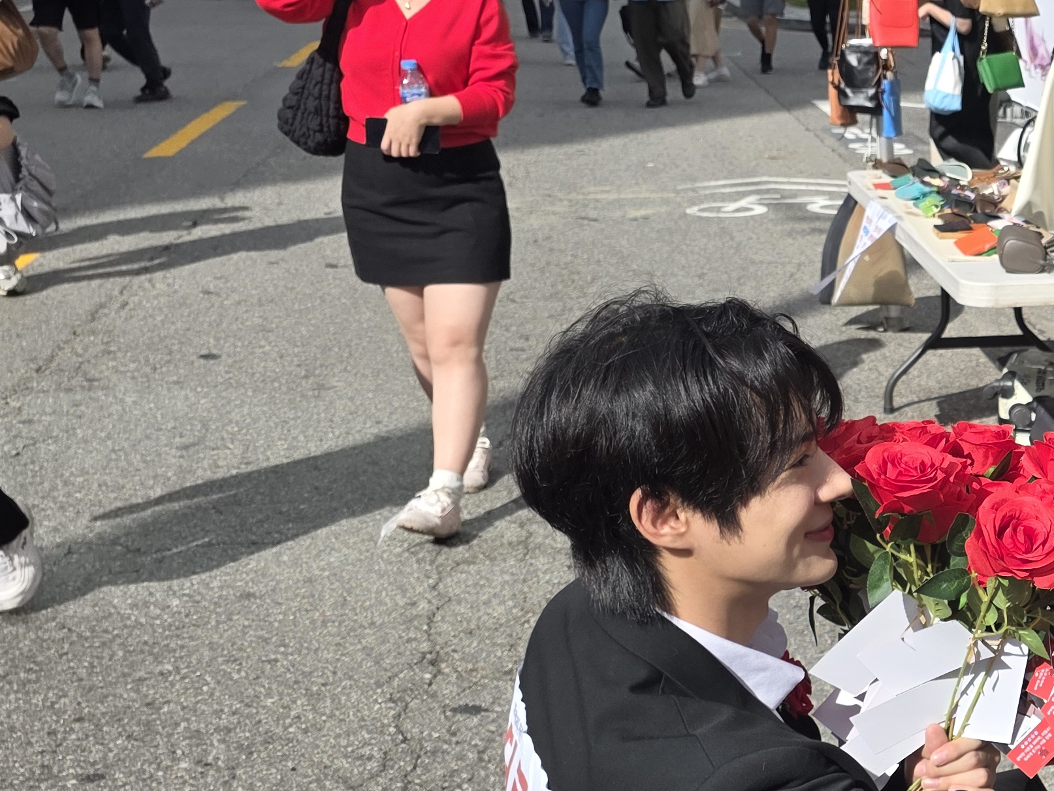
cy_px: 504
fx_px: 1736
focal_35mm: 57
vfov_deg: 25.6
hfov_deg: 28.8
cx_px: 1300
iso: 80
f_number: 1.7
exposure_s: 1/5017
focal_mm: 6.3
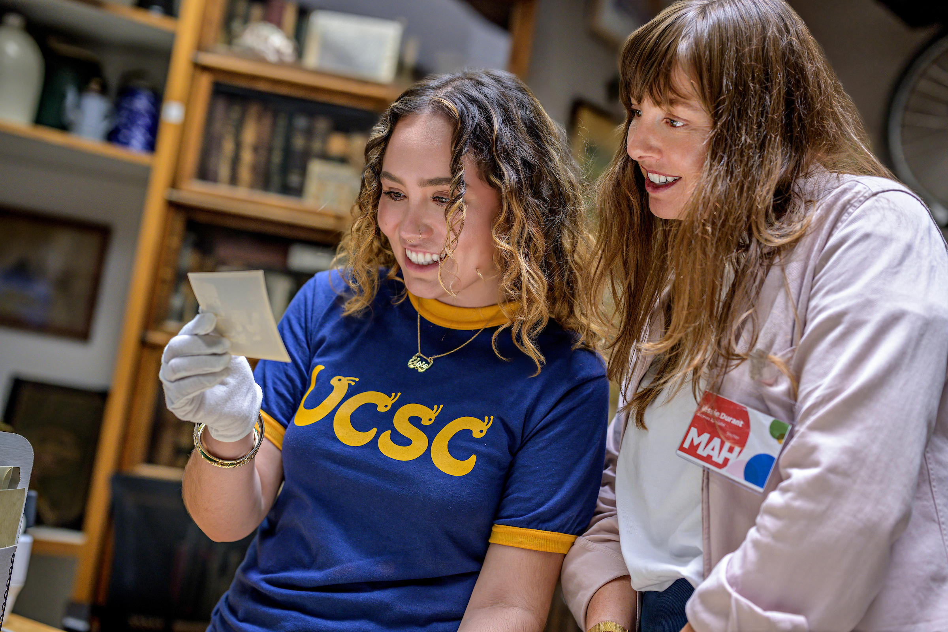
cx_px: 474
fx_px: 1317
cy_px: 316
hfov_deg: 39.6
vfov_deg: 27.0
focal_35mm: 50
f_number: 2.2
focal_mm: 50
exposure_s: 1/250
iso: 800
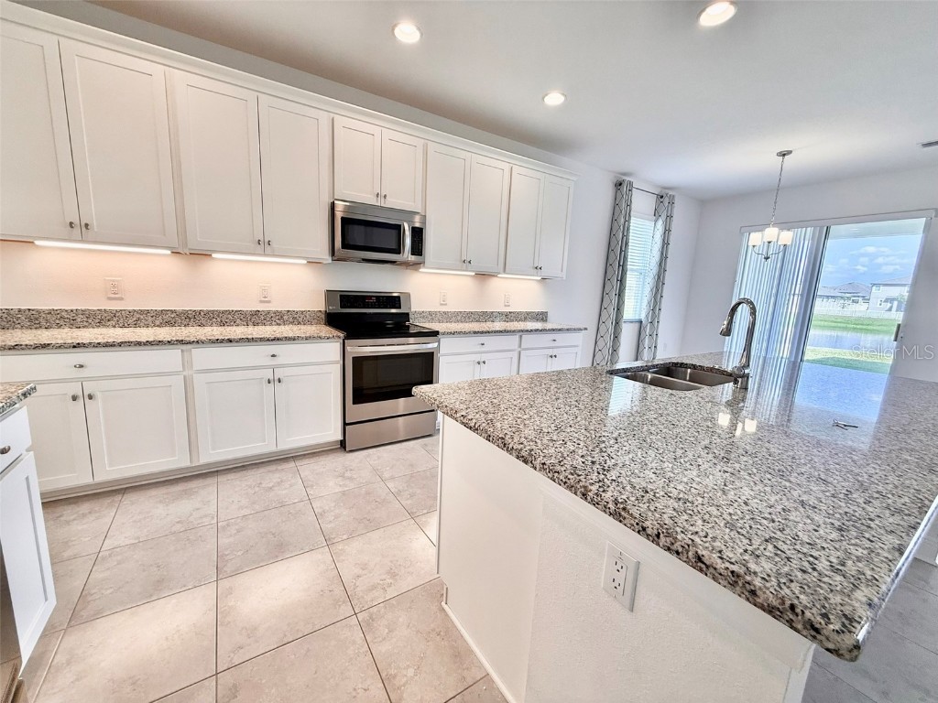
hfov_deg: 102.1
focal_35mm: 14
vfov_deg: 85.7
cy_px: 352
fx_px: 379
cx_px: 469
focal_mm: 2.22
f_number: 2.2
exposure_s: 1/120
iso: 100
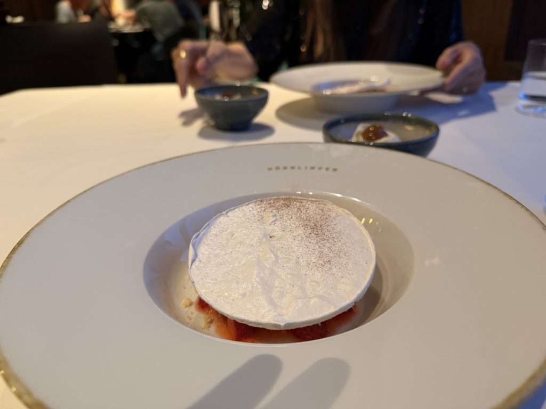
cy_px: 204
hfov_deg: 71.6
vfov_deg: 56.8
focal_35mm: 24
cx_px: 273
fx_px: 379
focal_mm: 6.76
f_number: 1.78
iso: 400
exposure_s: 1/60
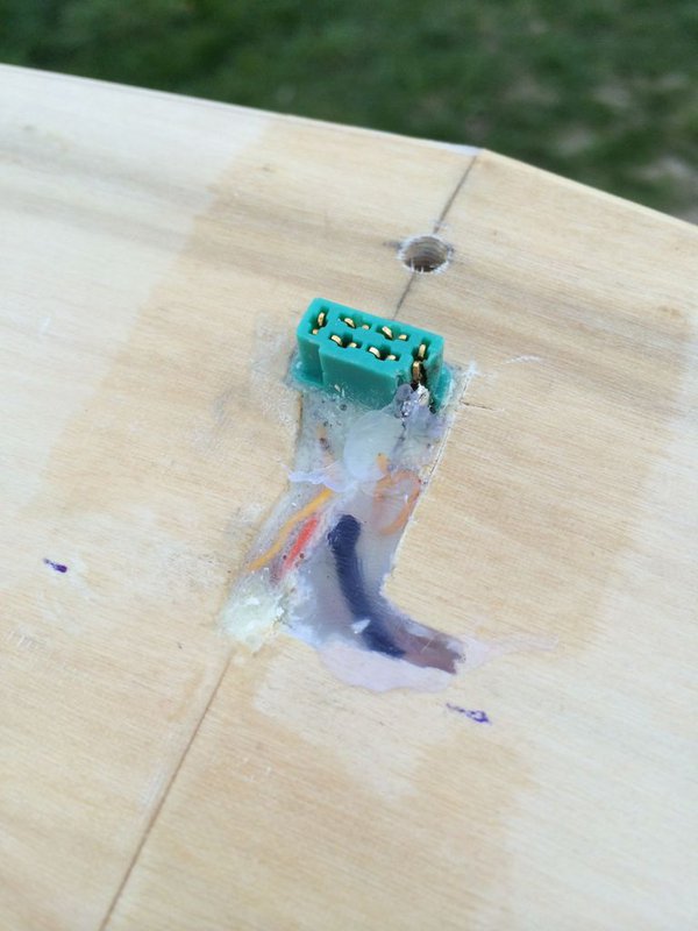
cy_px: 466
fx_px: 807
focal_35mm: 30
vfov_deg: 60.0
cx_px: 349
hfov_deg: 46.8
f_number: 2.2
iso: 50
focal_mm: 4.12
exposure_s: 1/60
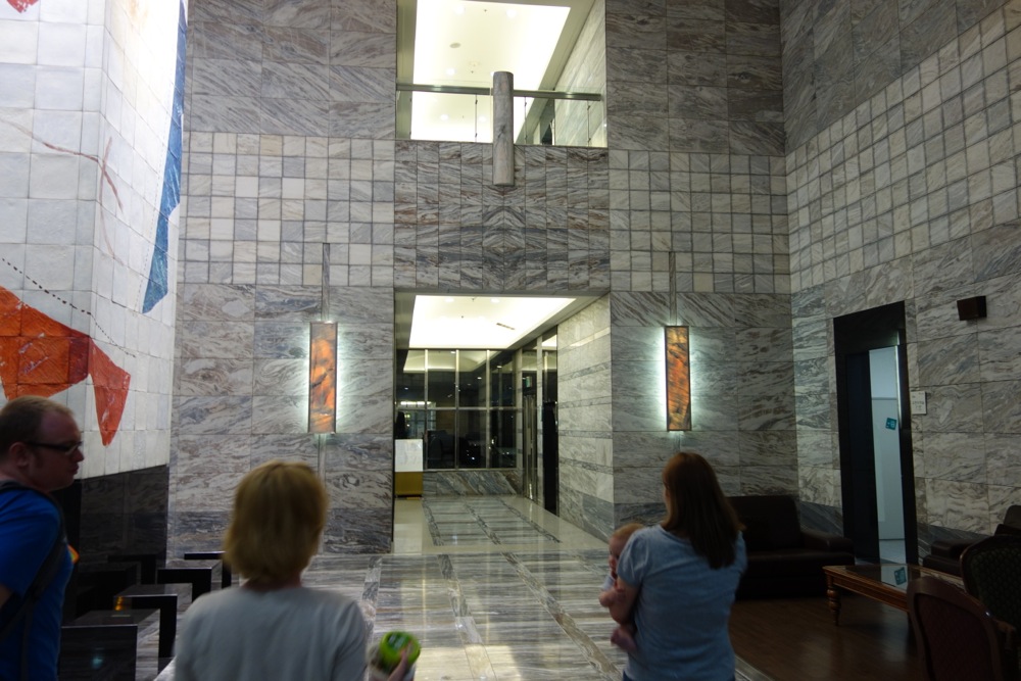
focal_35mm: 28
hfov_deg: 65.5
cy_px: 340
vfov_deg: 46.4
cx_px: 510
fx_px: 794
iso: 125
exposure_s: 1/30
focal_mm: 10.4
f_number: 1.8
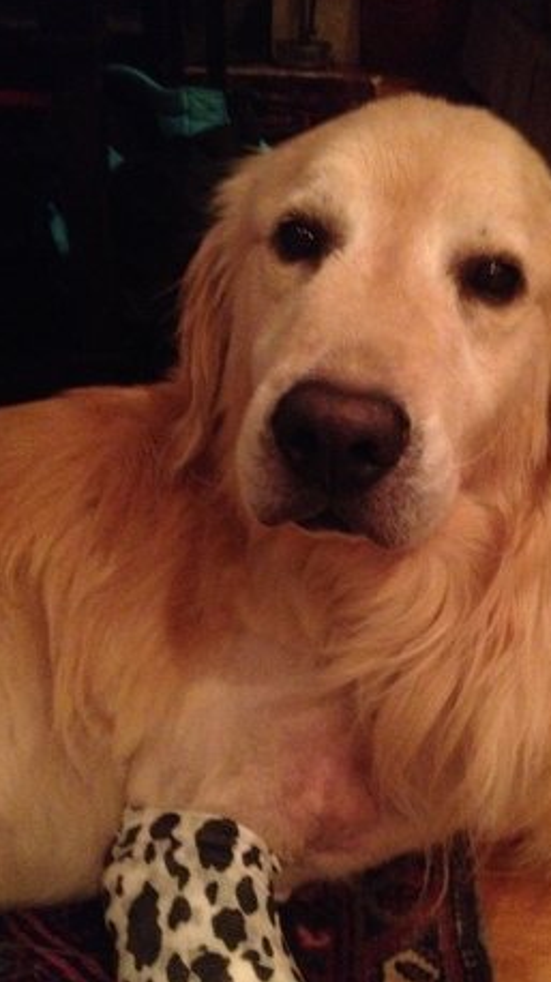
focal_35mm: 40
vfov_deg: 50.5
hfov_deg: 29.6
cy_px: 504
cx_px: 334
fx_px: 1041
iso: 800
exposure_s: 1/15
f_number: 2.4
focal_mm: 4.28
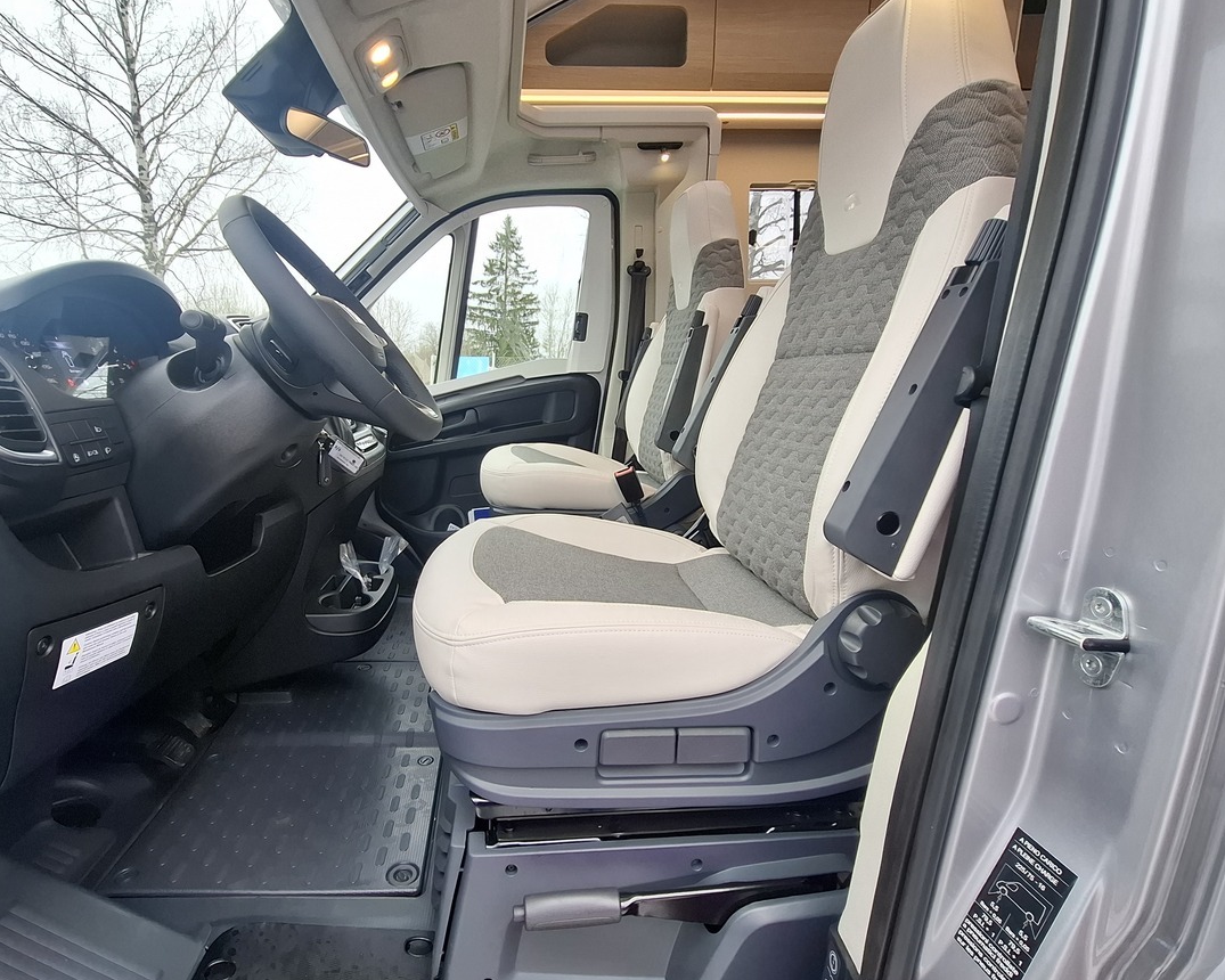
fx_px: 616
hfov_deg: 89.1
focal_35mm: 17
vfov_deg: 76.9
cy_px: 467
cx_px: 528
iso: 40
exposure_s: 1/50
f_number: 2.2
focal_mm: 1.74
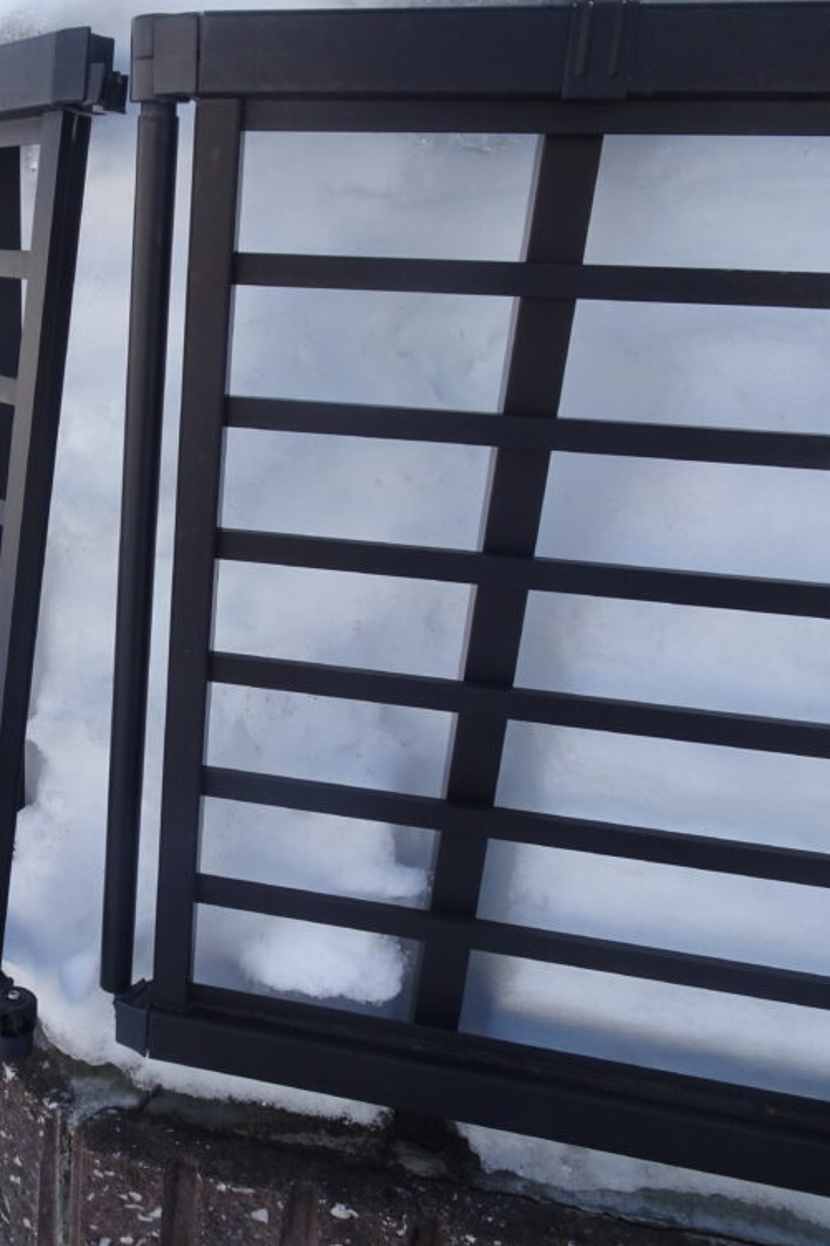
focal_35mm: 34
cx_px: 78
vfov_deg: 55.8
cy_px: 615
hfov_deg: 36.4
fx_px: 1176
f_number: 3.5
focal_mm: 4.1
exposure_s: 1/640
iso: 80
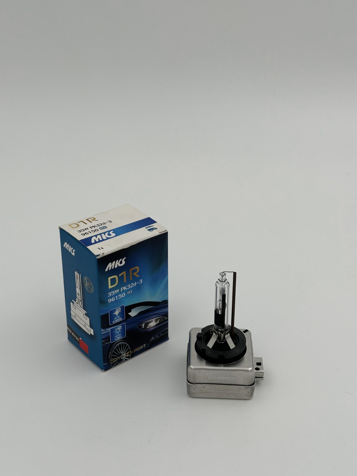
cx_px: 178
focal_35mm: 48
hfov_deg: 30.3
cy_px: 238
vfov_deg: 39.7
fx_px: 660
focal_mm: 6.86
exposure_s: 1/1009
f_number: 1.78
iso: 64
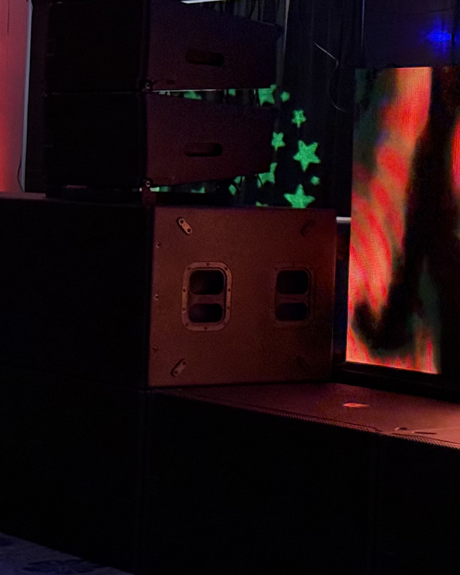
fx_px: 2127
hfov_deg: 12.0
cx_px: 578
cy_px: 168
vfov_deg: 15.3
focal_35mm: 125
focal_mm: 6.76
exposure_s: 1/30
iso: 640
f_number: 1.78
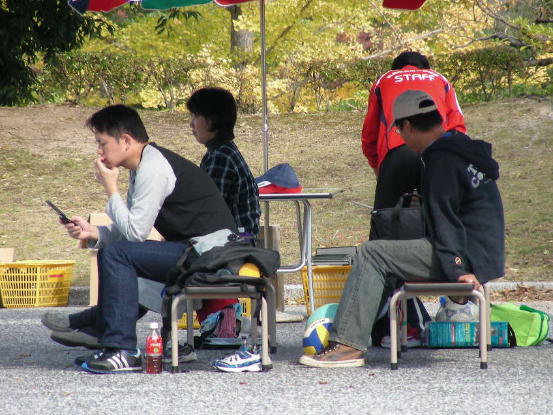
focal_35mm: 459
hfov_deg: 4.3
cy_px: 201
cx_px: 289
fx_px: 7333
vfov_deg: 3.2
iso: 50
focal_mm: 63.3
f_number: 3.5
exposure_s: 1/150
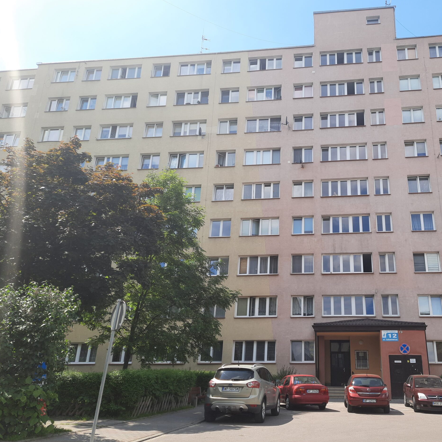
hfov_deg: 54.5
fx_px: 419
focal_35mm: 29
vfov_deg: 55.6
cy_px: 217
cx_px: 295
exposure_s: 1/789
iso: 25
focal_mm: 5.23
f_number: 1.8
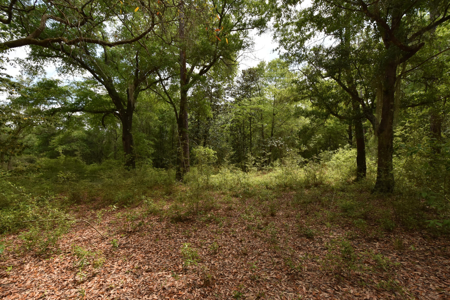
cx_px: 225
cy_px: 150
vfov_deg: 77.3
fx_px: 187
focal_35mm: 15
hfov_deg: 100.4
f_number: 8
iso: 450
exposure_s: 1/500
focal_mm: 10
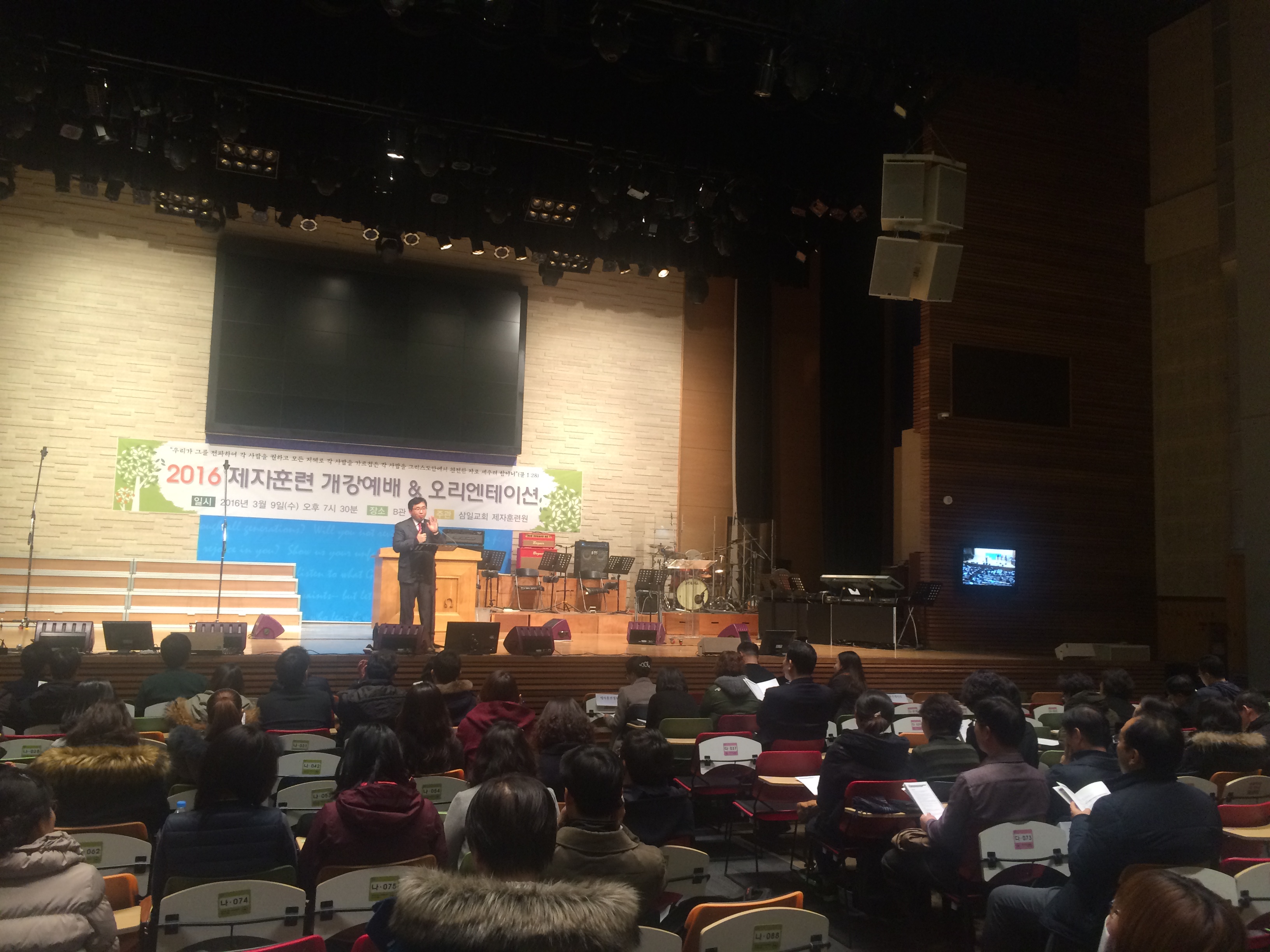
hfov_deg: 61.7
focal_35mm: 29
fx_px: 1064
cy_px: 476
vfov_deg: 48.2
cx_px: 635
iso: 125
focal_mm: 4.15
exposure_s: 1/30
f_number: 2.2
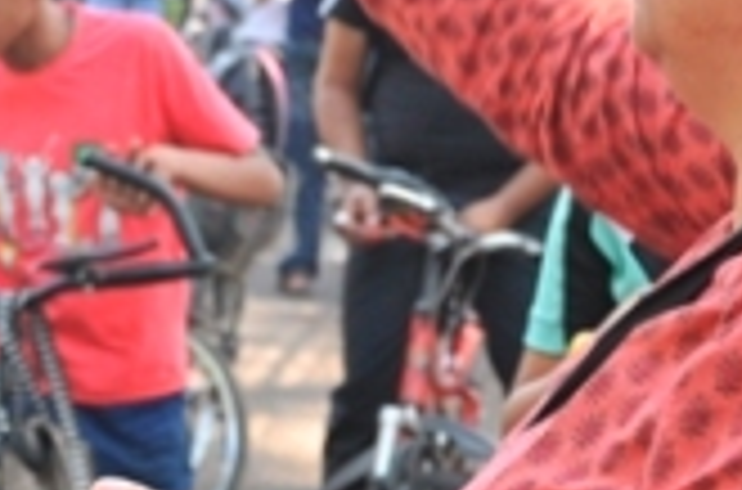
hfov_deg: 13.2
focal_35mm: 155
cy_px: 144
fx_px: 3186
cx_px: 49
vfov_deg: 8.8
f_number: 5
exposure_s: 1/100
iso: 400
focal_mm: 34
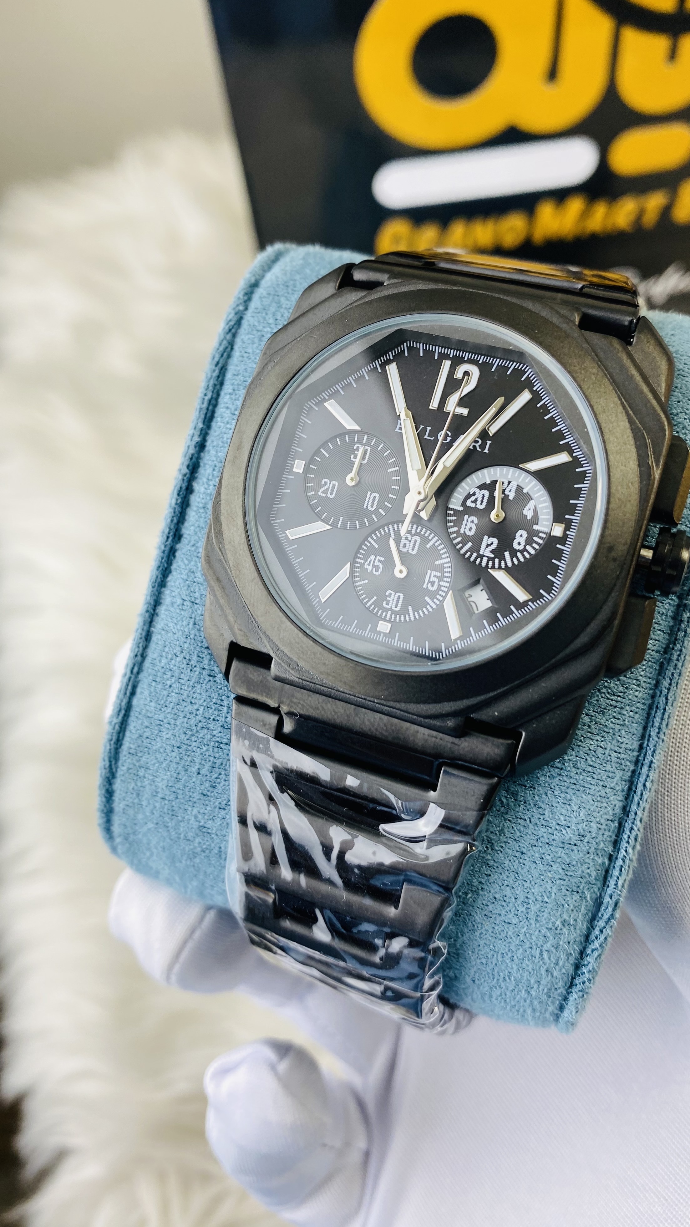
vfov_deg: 67.9
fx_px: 911
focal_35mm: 28
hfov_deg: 41.5
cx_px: 328
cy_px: 603
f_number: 1.8
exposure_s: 1/100
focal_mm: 4.25
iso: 40
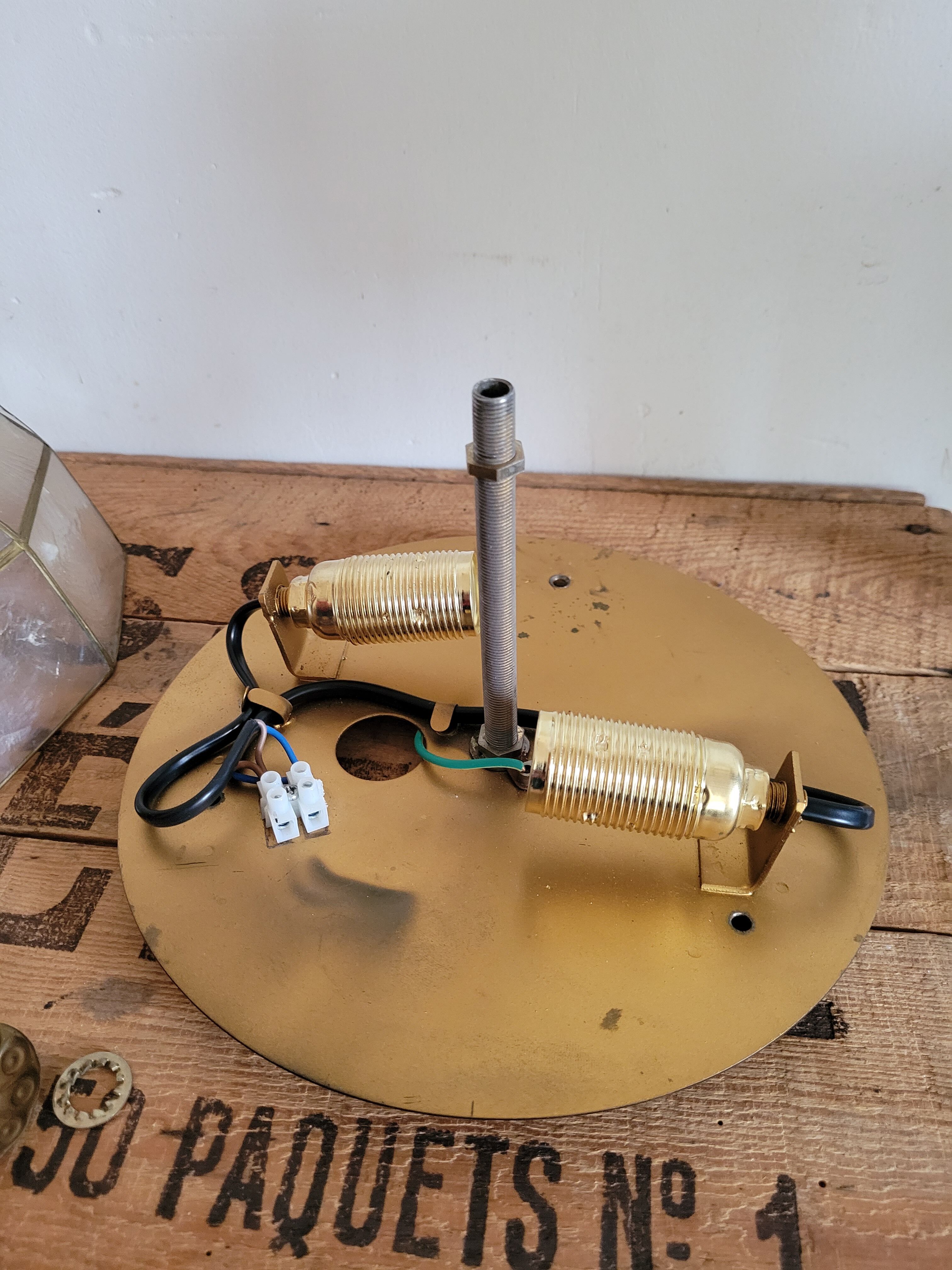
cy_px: 635
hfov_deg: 53.1
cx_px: 476
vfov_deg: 67.3
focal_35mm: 26
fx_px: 953
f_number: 1.8
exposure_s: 1/50
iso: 640
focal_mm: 5.4
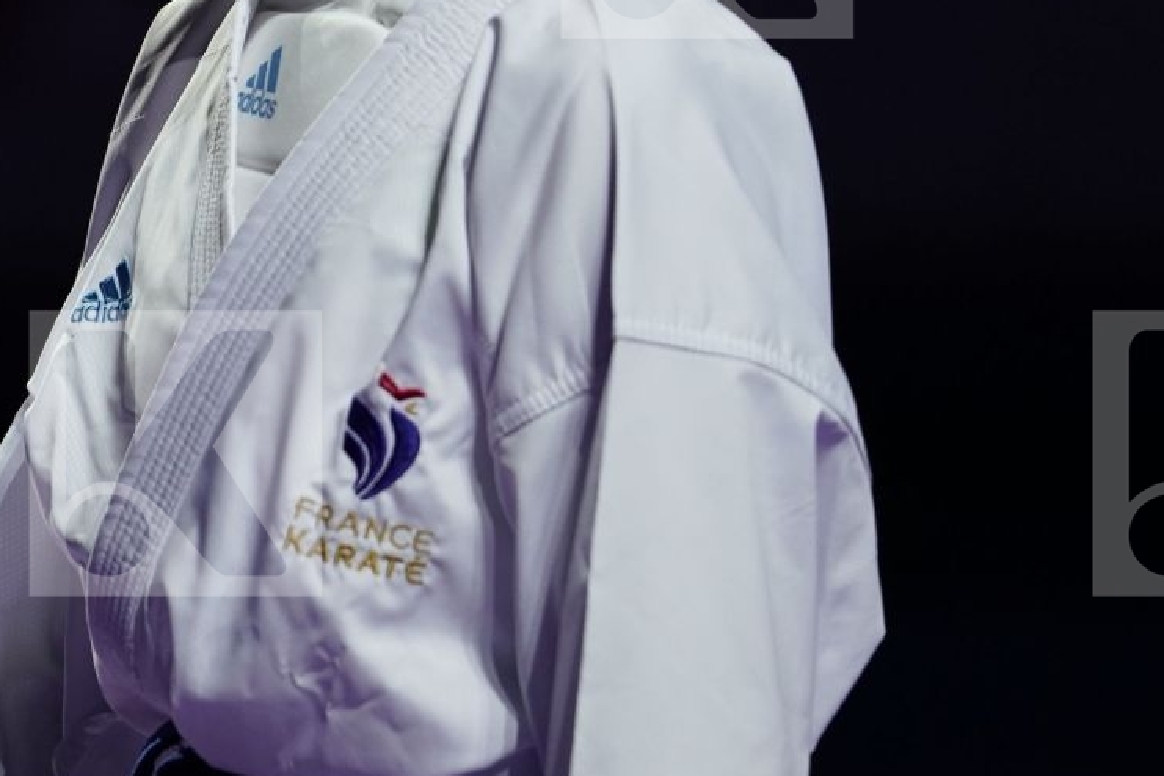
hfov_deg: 4.2
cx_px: 176
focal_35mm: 485
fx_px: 15684
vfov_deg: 2.8
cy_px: -103
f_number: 2.8
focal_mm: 200
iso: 1000
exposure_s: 1/1000
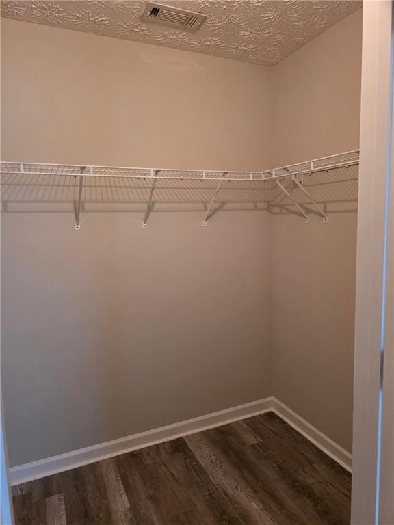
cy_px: 262
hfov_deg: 58.9
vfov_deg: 73.9
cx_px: 197
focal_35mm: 23
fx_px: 349
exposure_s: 1/120
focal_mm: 6.3
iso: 1250
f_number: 1.7
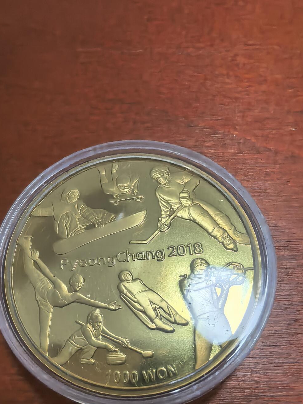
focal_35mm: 33
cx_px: 127
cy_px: 253
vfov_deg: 54.7
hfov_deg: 42.8
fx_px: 385
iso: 320
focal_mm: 1.68
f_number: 2.2
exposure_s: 1/100
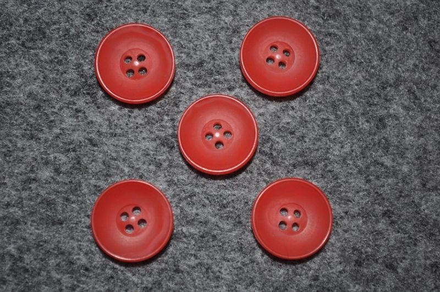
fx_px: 952
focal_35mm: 78
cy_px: 146
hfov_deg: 26.0
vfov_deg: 17.4
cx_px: 220
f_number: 5.6
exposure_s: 1/60
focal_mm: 52
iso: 200
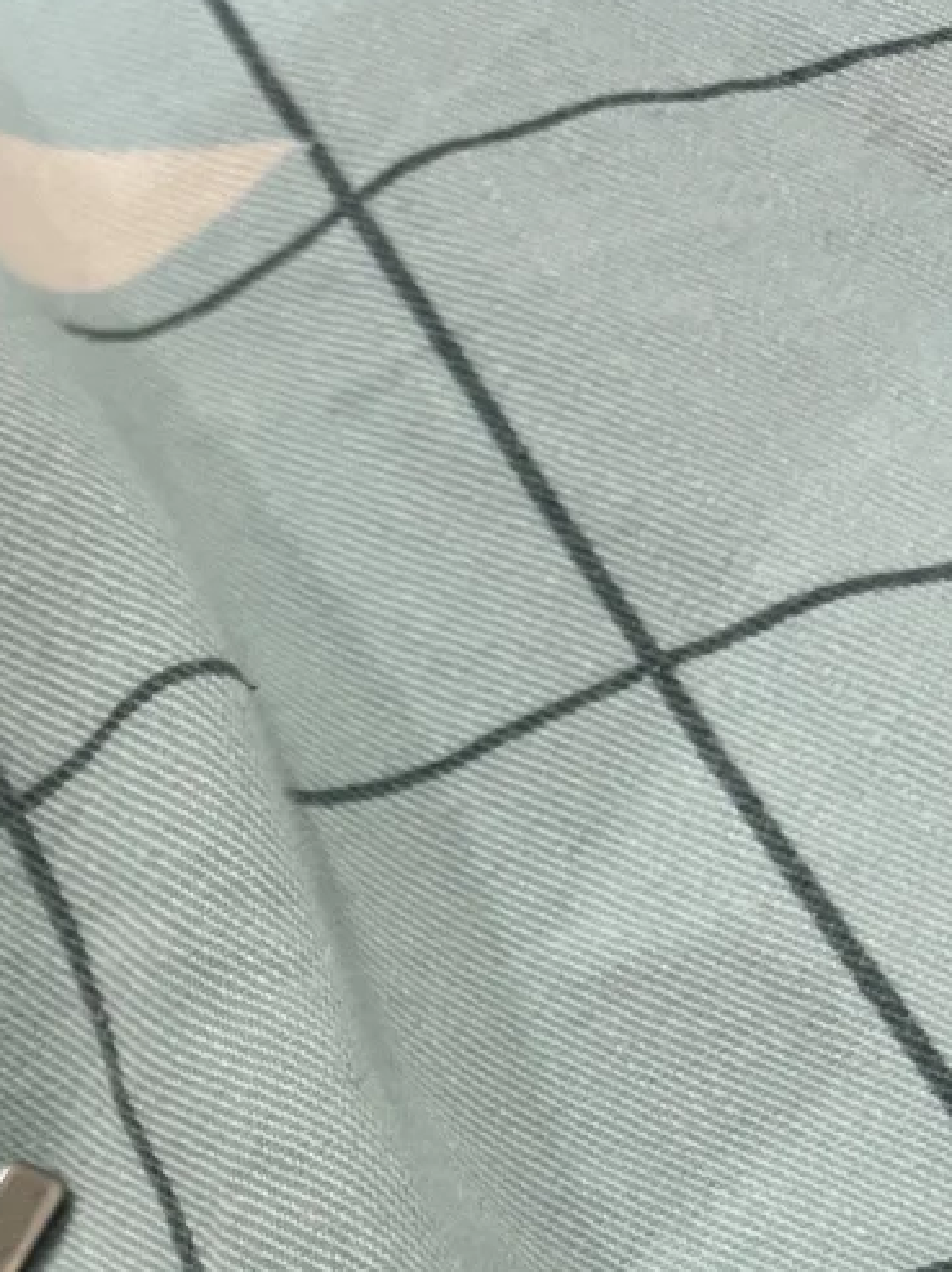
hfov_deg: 18.2
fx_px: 2790
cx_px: -245
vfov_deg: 22.4
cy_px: 1739
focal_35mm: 76
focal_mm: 4.2
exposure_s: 1/60
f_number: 1.6
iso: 320
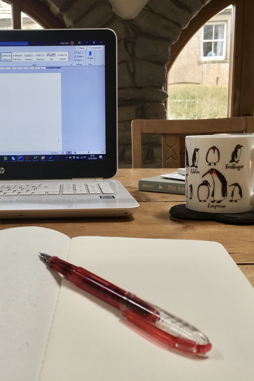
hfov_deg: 32.2
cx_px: 73
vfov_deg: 47.4
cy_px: 188
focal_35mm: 41
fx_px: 434
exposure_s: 1/50
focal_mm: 4.15
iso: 25
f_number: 2.2
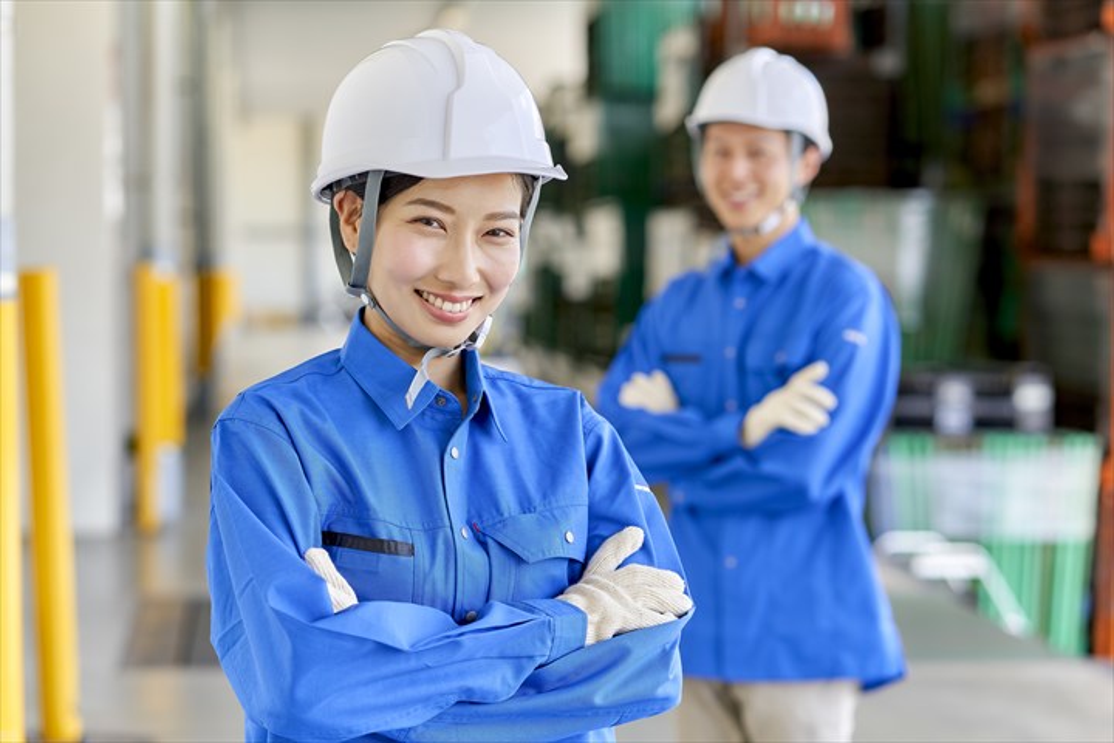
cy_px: 372
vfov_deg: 16.1
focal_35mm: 85
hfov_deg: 23.9
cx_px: 557
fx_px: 2630
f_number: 3.5
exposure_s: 1/250
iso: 200
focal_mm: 85
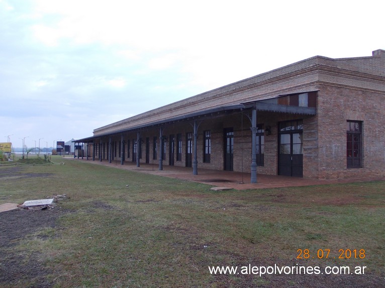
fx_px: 311
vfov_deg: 49.7
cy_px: 144
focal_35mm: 28
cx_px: 192
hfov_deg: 63.5
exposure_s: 1/400
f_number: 2.7
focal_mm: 4
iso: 80
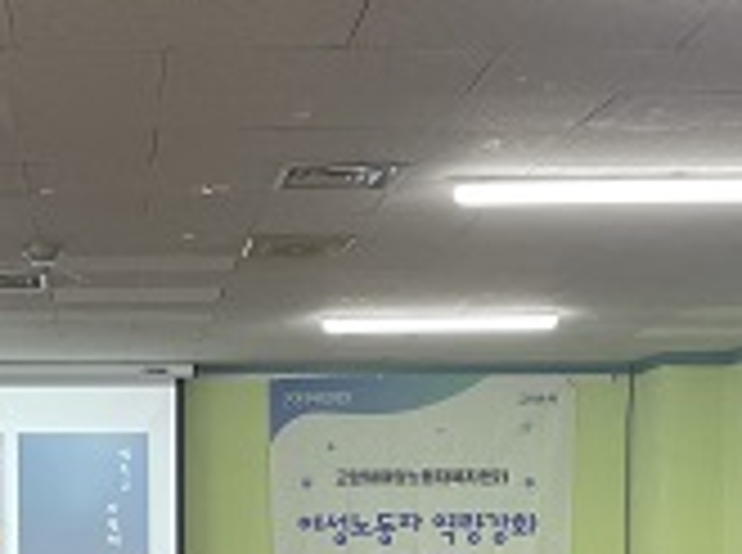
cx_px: 139
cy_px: 669
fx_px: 1690
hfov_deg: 24.3
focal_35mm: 79
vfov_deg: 17.7
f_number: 1.6
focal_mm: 4.2
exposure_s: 1/120
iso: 100
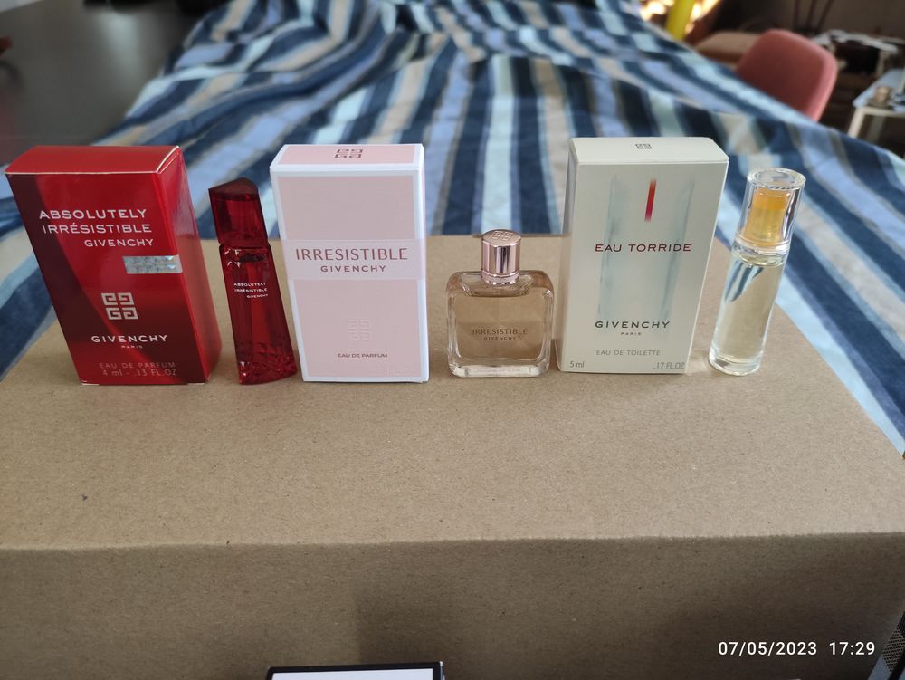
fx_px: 654
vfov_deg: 54.9
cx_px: 452
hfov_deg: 69.4
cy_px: 340
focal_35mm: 25
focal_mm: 5.43
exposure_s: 1/100
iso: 95
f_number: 1.89
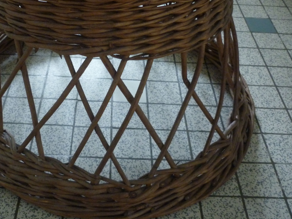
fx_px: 363
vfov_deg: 33.6
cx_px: 114
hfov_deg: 43.6
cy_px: 103
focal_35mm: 43
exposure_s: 1/10
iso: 400
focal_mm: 5.5
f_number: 2.8
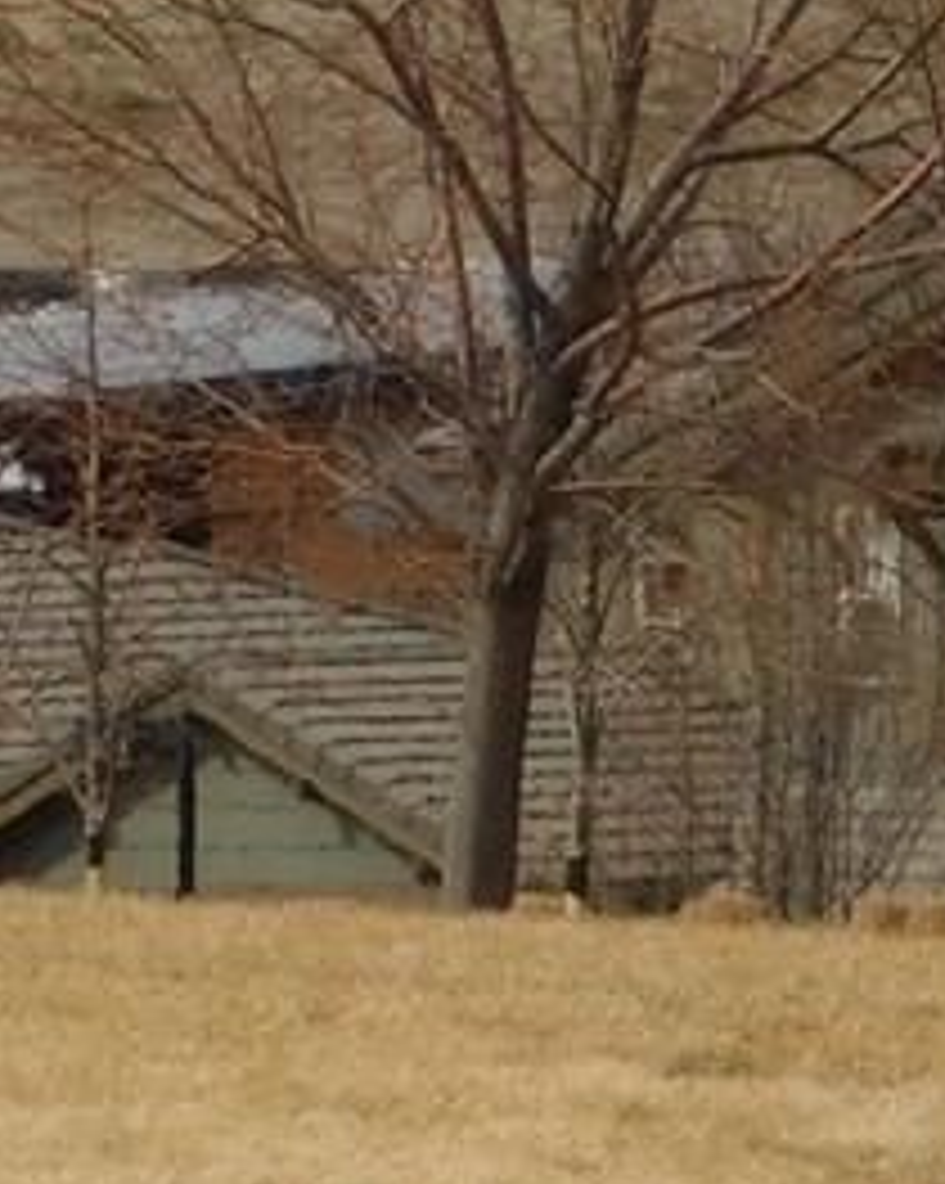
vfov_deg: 1.6
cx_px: 716
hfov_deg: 1.3
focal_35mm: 1200
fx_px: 42001
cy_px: -302
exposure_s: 1/800
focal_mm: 35.9
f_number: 5.4
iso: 125
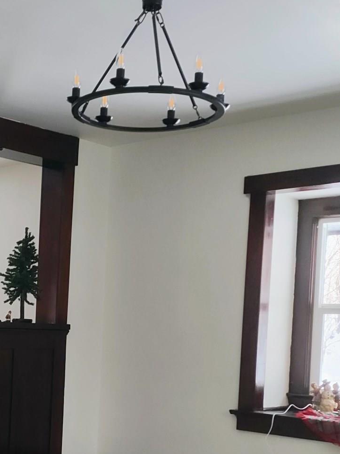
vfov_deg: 31.6
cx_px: 14
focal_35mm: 60
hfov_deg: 23.6
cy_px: 339
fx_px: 786
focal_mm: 4.71
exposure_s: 1/120
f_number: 1.7
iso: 434
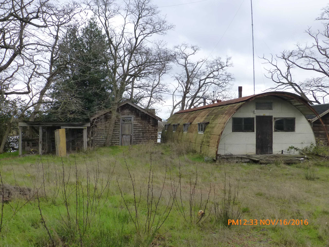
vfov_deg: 46.8
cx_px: 164
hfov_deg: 60.0
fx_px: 285
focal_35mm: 30
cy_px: 124
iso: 160
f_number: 4
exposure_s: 1/160
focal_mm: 5.4
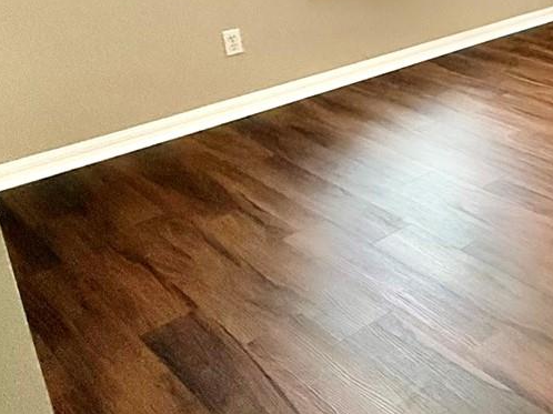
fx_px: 719
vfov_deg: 30.3
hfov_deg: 33.1
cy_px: 16
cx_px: 687
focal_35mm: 45
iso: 400
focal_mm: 2.22
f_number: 2.2
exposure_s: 1/120
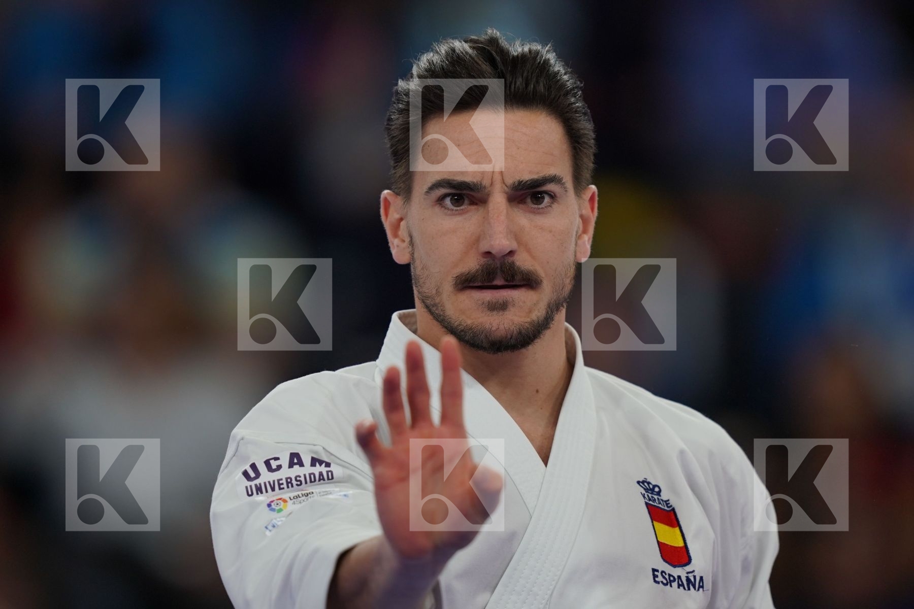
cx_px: 457
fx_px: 15232
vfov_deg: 2.3
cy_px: 304
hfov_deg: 3.4
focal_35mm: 600
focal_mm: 400
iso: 400
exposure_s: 1/320
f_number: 2.8
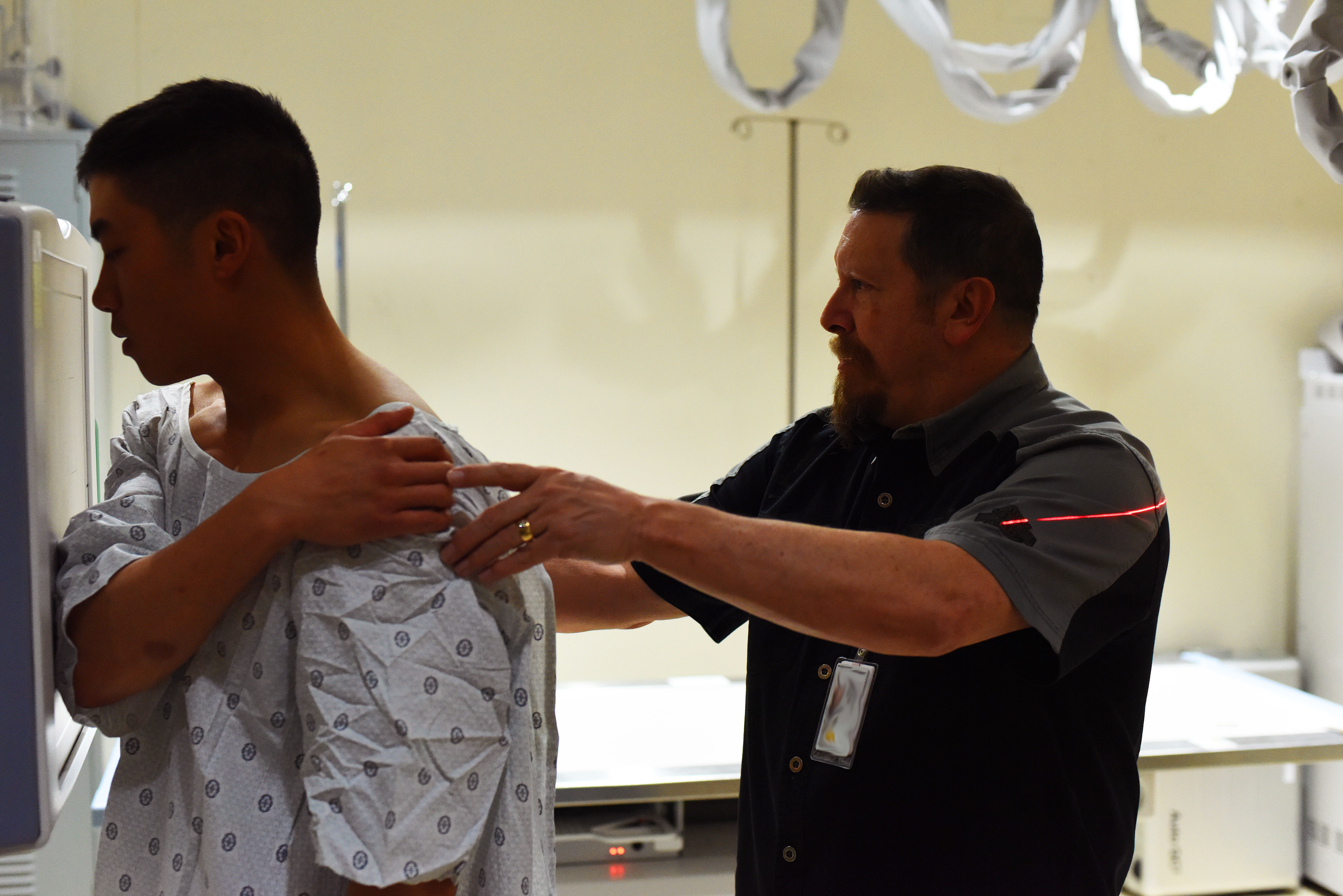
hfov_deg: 39.6
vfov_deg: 27.0
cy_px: 448
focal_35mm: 50
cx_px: 672
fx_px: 1866
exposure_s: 1/40
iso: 4000
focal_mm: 50
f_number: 4
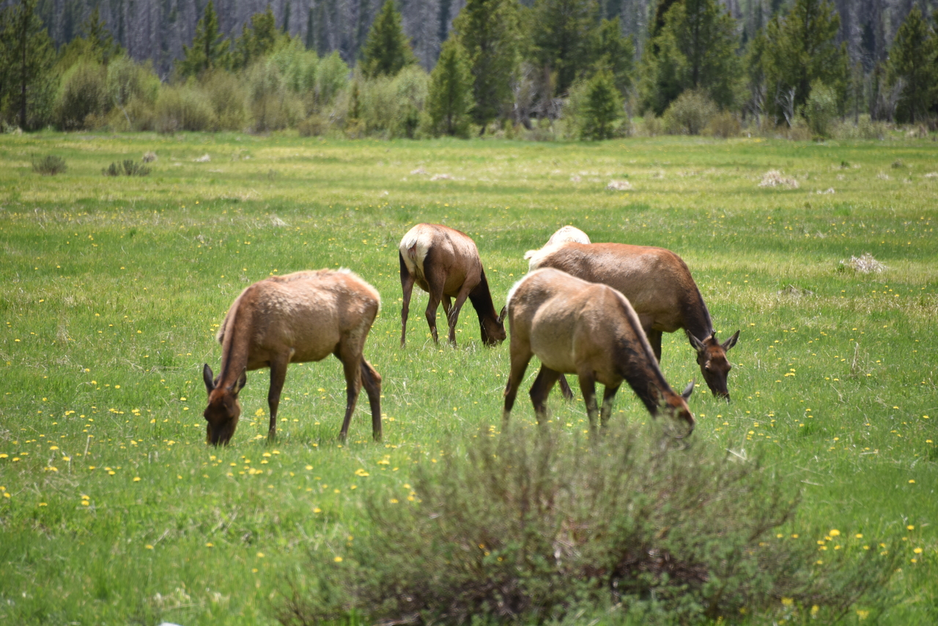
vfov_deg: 4.6
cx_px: 469
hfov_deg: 6.9
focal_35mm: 300
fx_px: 7818
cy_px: 313
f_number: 5.6
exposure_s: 1/640
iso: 250
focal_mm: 300
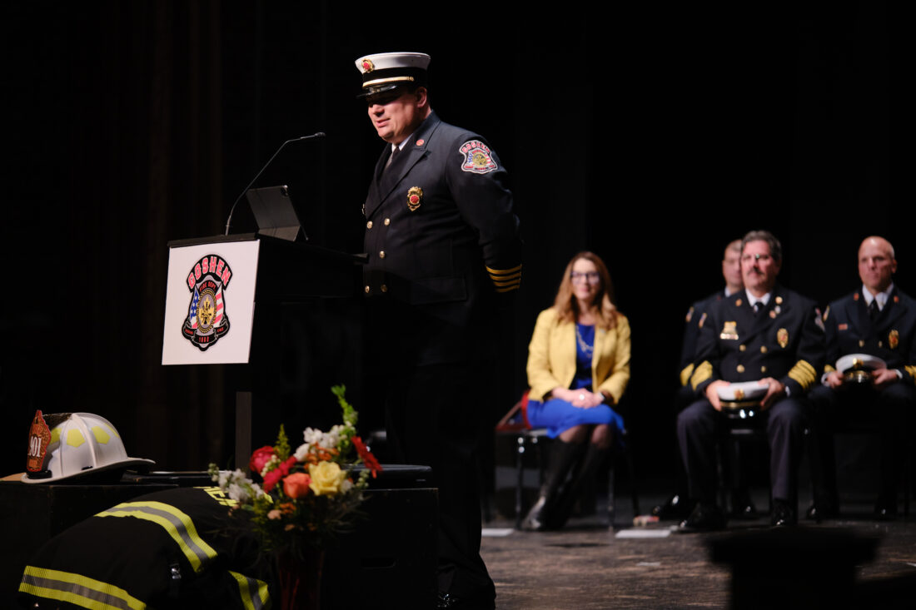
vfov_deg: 12.1
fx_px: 2875
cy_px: 305
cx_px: 458
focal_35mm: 113
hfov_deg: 18.1
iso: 500
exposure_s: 1/250
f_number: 1.4
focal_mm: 75
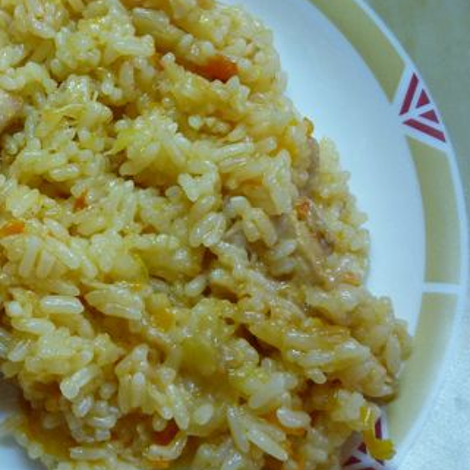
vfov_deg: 29.0
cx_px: 7
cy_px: 202
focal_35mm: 59
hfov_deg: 27.5
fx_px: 906
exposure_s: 1/30
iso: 250
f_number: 2.8
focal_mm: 5.5
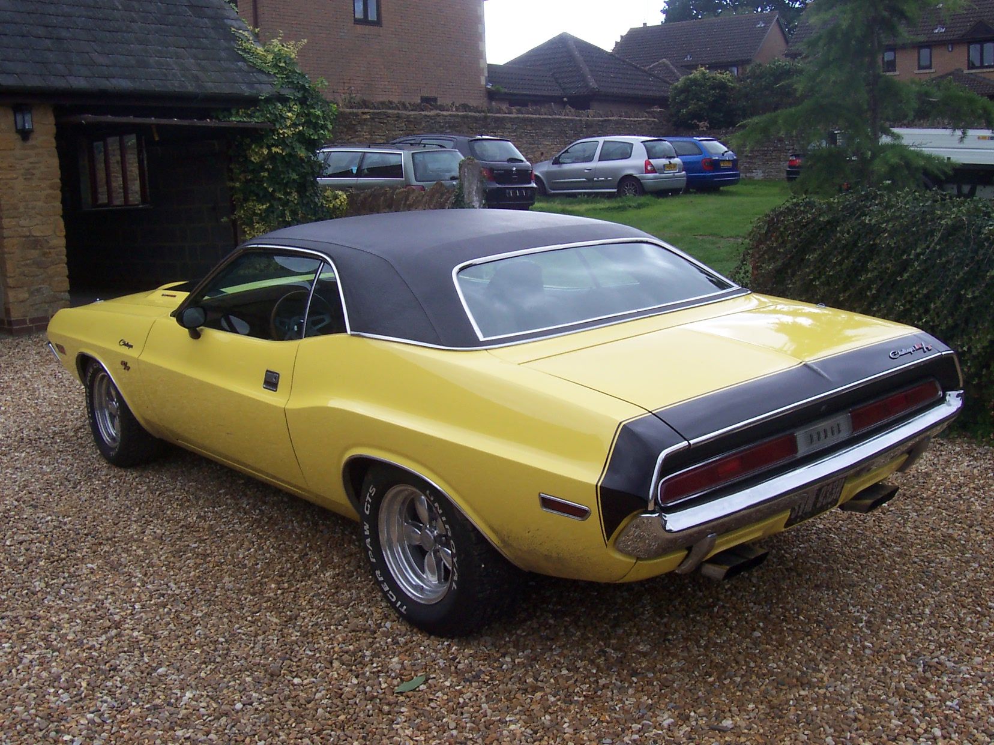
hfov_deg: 50.1
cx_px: 497
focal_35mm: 37
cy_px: 372
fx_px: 1062
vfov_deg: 38.7
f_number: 5.6
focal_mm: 5.6
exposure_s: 1/250
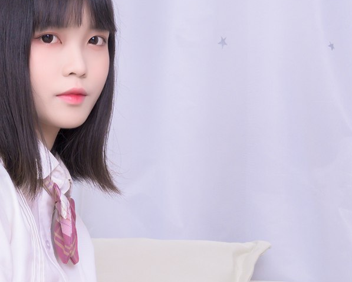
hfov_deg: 13.4
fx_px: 1501
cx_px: 138
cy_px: 284
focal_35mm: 144
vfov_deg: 10.6
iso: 500
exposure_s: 1/160
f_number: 8
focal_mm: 47
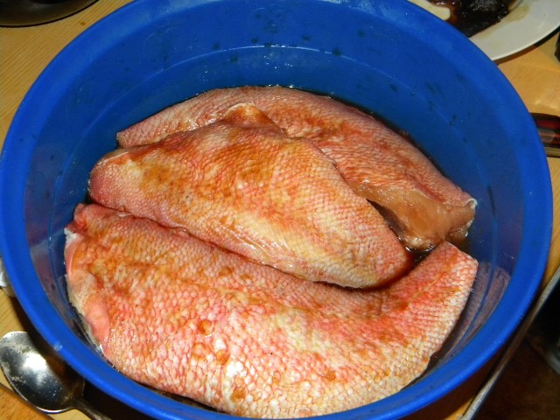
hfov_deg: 34.3
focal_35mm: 56
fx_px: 906
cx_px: 280
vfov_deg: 26.1
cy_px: 210
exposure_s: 1/30
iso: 400
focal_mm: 10.1
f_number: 4.1
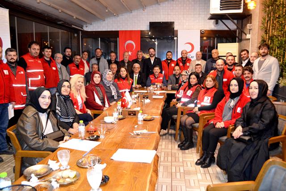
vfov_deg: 48.0
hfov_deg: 67.4
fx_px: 215
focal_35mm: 27
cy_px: 96
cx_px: 143
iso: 1250
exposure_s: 1/60
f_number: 3.5
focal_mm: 18
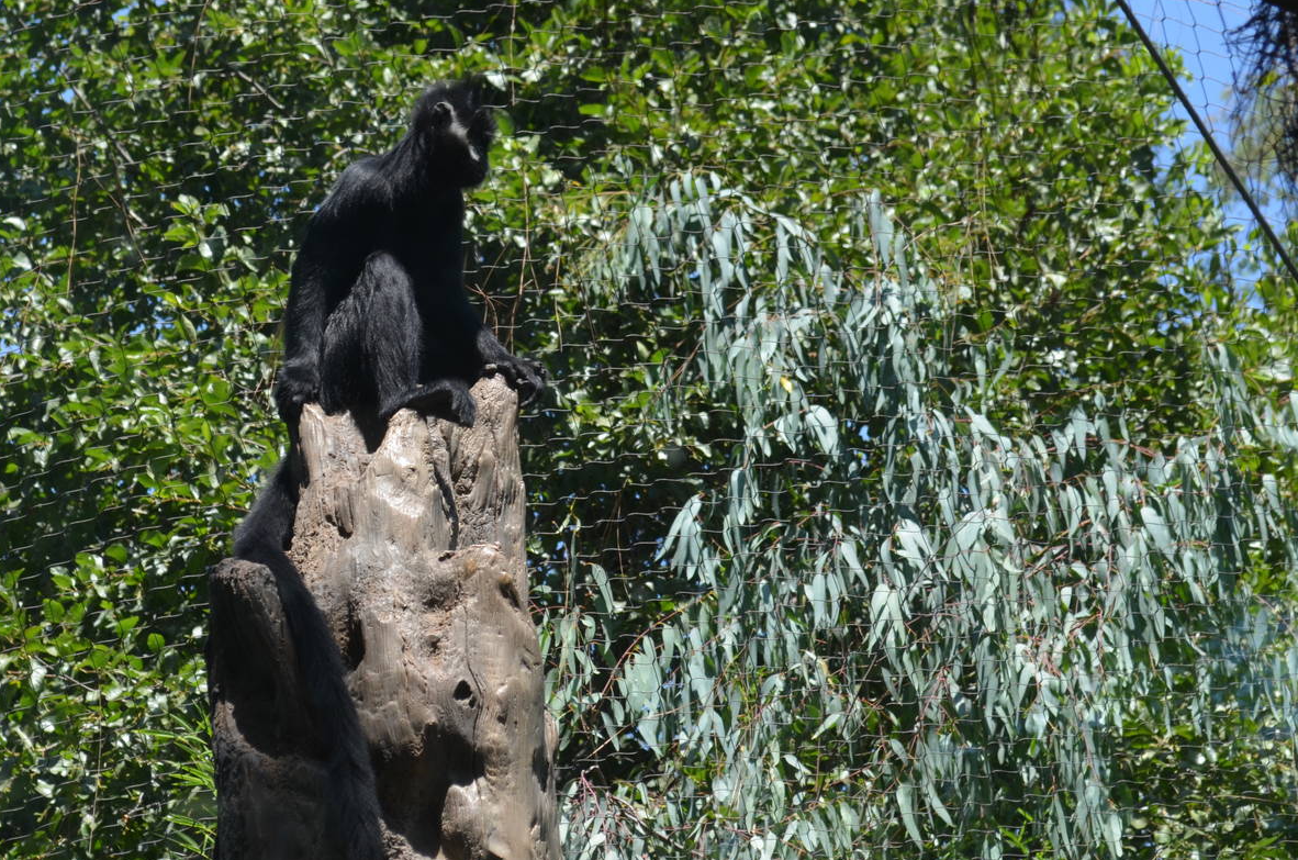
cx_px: 463
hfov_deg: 18.3
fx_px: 4018
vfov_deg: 12.2
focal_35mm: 112
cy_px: 359
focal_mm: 55
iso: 200
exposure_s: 1/200
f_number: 8
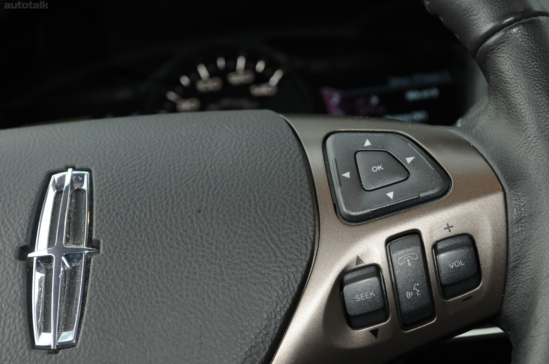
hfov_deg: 28.1
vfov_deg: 18.9
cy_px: 182
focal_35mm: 72
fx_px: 1097
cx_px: 274
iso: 800
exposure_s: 1/60
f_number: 8
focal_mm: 48
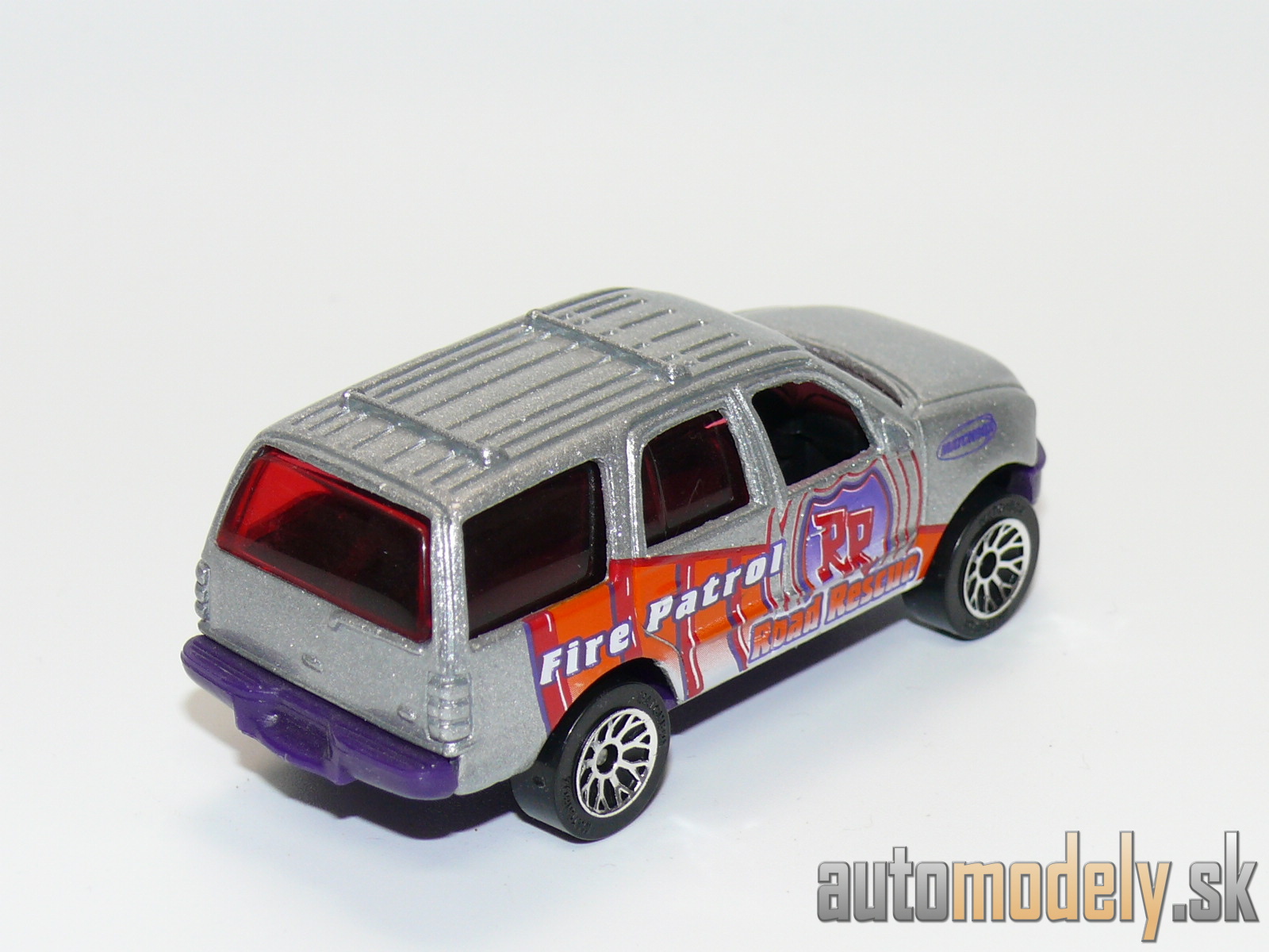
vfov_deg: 14.5
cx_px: 634
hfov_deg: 19.3
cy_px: 476
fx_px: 3739
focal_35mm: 102
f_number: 4
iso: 100
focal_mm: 13.3
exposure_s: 1/30
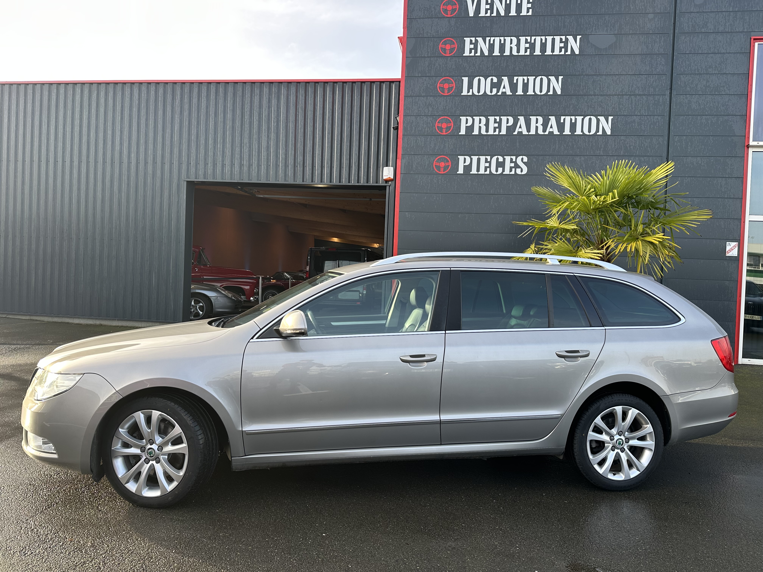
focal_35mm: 24
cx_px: 382
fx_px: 529
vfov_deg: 56.8
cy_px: 286
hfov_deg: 71.6
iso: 80
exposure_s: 1/357
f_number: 1.78
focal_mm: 6.86
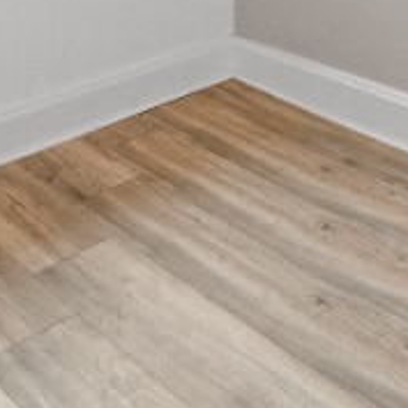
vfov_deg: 22.4
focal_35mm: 59
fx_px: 787
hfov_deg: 28.8
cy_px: -243
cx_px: 284
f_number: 13
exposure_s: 1.6
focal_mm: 12
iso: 1000
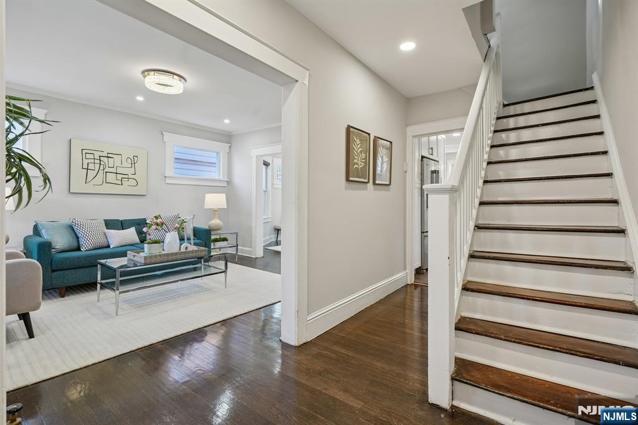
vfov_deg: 73.7
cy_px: 212
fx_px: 283
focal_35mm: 16
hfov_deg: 96.8
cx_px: 319
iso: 500
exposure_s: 1/60
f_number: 7.1
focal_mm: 16
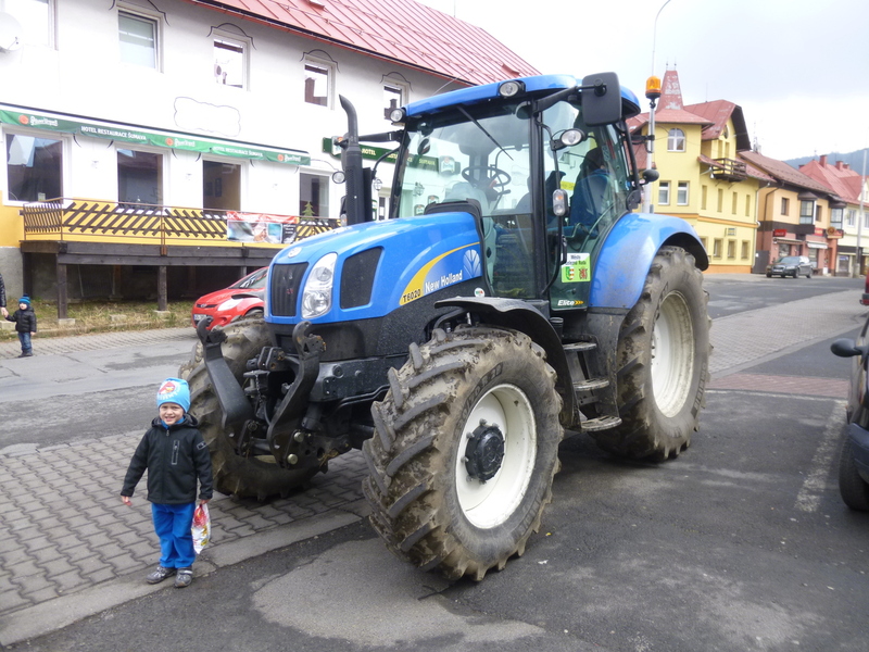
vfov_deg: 54.9
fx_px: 628
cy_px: 326
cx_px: 434
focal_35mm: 25
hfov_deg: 69.4
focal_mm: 4.5
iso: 100
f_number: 3.1
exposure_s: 1/160
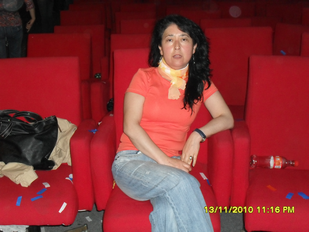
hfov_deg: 38.9
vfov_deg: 29.7
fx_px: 437
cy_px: 116
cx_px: 154
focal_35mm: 49
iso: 320
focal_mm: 8.7
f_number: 3.9
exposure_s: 1/45
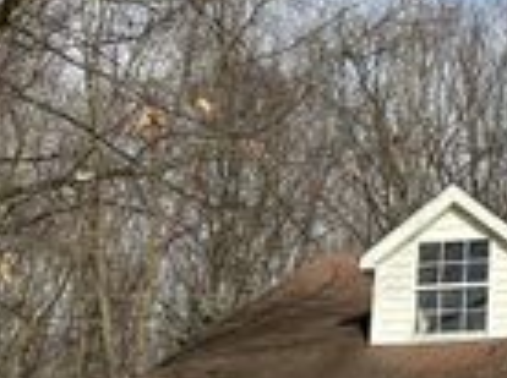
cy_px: 457
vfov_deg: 16.2
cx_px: 595
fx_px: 1272
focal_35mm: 87
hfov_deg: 21.1
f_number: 1.78
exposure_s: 1/4348
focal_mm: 6.86
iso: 80
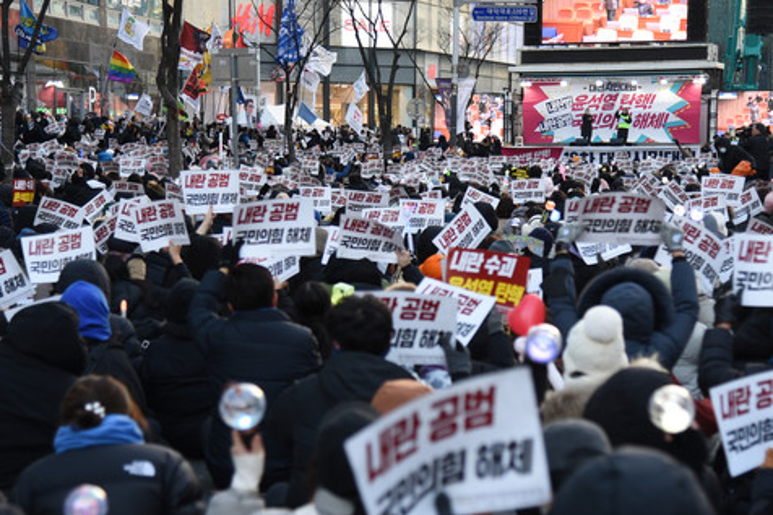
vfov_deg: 16.6
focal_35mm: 82
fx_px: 1760
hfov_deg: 24.8
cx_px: 416
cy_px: 270
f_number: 4
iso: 250
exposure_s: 1/125
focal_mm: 65
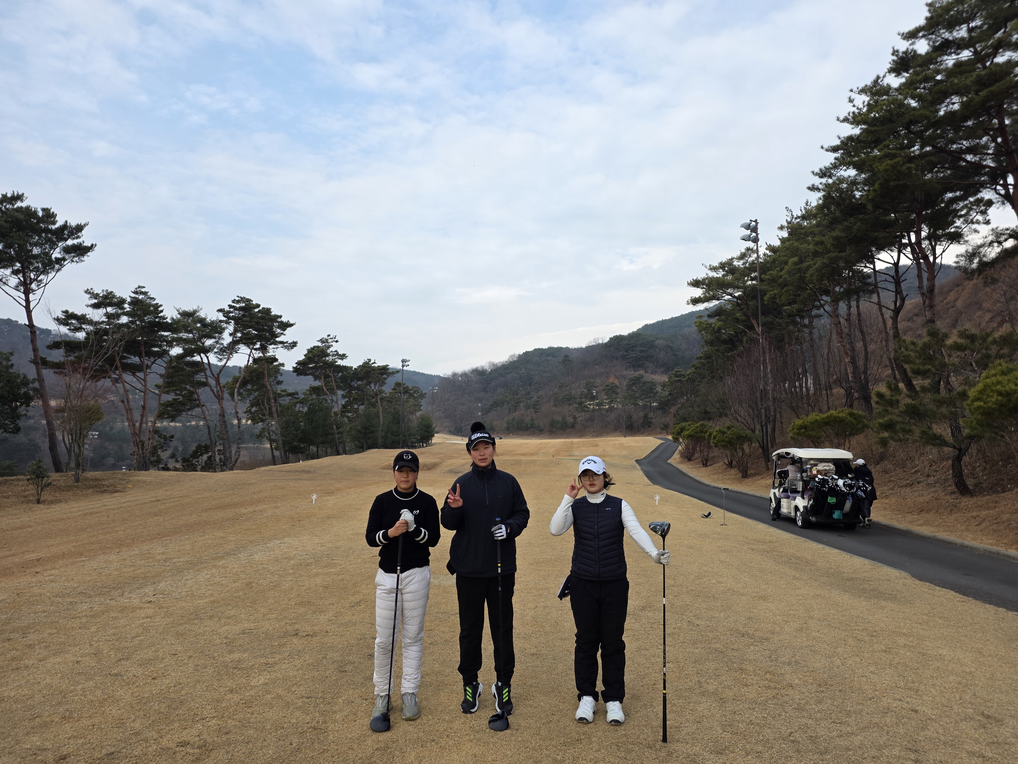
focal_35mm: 23
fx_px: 676
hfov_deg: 73.9
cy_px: 382
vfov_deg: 58.9
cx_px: 509
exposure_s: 1/2417
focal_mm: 6.25
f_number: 1.7
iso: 80
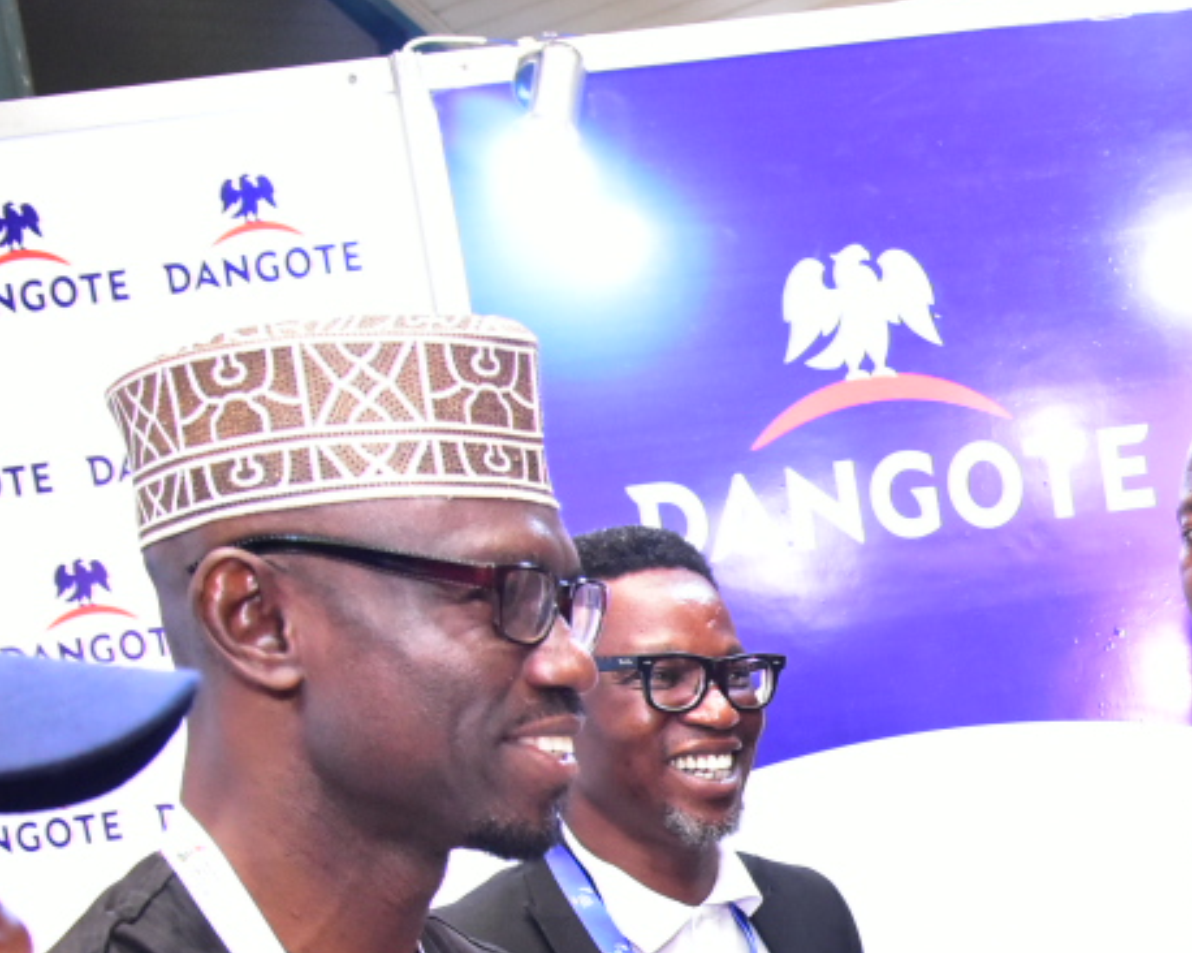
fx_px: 2222
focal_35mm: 63
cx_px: 1408
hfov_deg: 26.8
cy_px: 1060
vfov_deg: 22.7
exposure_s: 1/160
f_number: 5
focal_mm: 24
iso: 6400
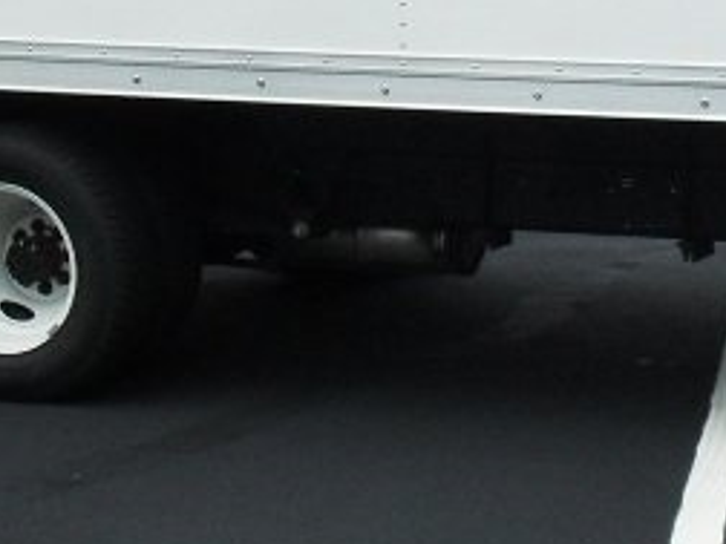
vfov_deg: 10.2
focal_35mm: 142
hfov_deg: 13.8
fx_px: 2978
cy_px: -199
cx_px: 622
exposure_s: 1/90
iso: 100
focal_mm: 6.3
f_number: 8.4
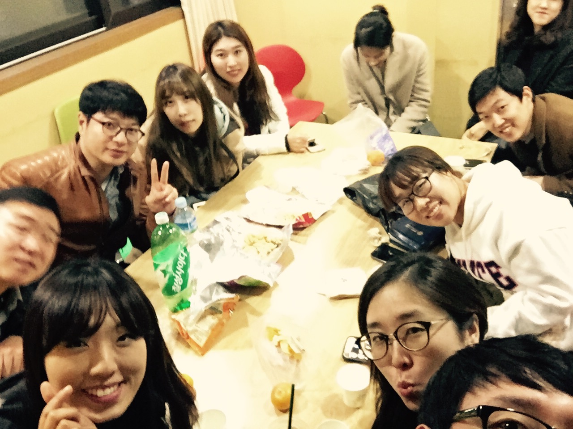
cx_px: 286
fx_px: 513
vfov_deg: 45.4
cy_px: 214
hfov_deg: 58.4
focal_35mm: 31
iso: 400
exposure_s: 1/15
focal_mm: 2.65
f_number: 2.2
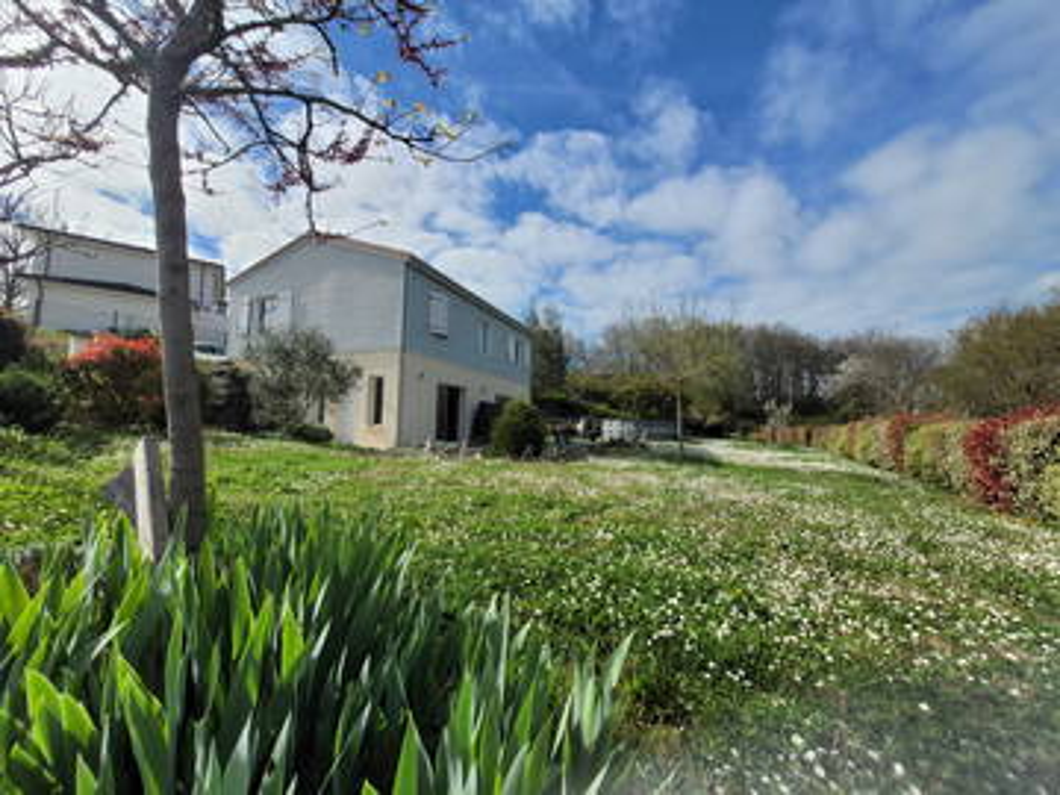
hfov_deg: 106.2
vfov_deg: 89.9
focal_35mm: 13
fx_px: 398
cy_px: 398
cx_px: 530
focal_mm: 1.74
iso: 40
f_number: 2.2
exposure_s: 1/2216
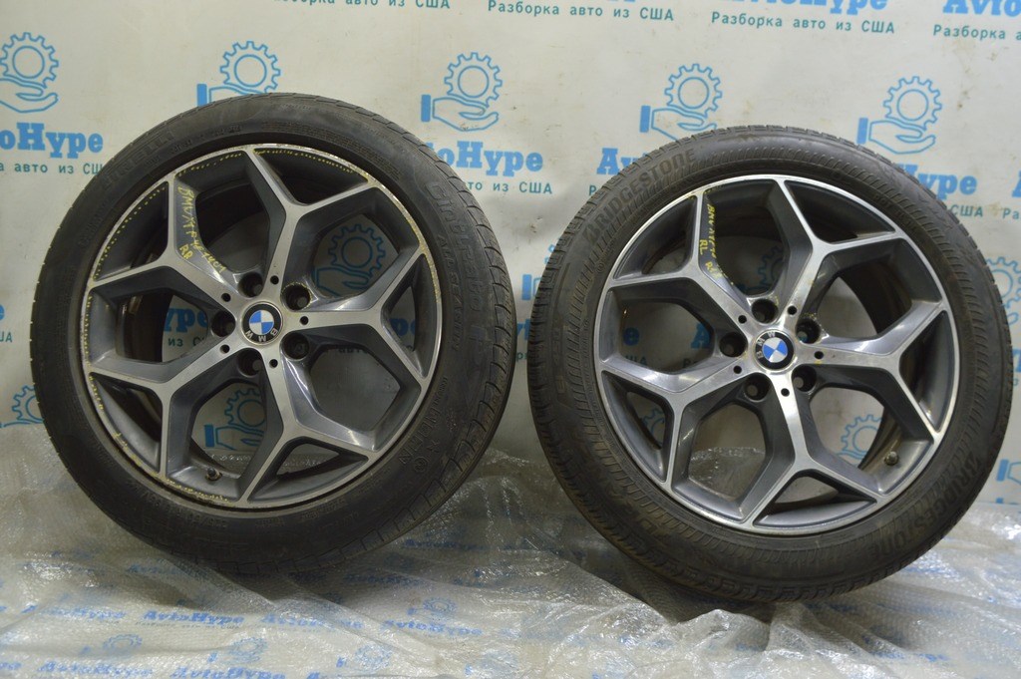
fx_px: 978
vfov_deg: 38.3
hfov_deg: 55.1
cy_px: 340
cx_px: 510
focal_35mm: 34
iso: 400
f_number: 5.6
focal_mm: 23
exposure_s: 1/20
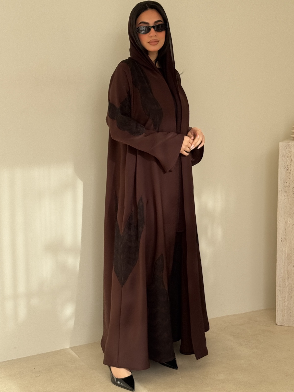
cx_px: 147
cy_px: 196
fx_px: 544
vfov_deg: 39.7
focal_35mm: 48
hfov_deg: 30.3
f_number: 1.78
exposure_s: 1/1167
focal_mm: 6.76
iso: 80
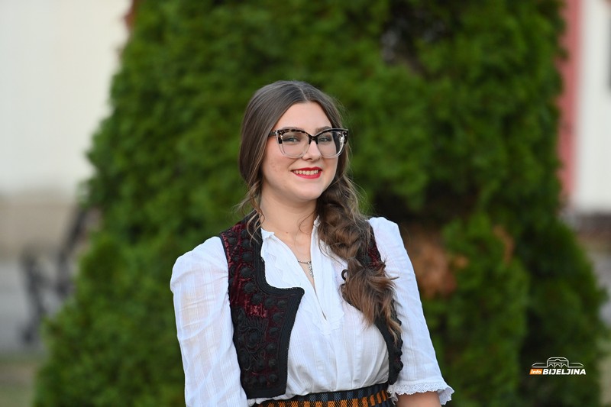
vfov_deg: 6.9
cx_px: 306
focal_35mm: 200
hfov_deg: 10.3
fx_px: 3394
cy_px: 204
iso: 2000
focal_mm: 200
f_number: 2.8
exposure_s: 1/1000
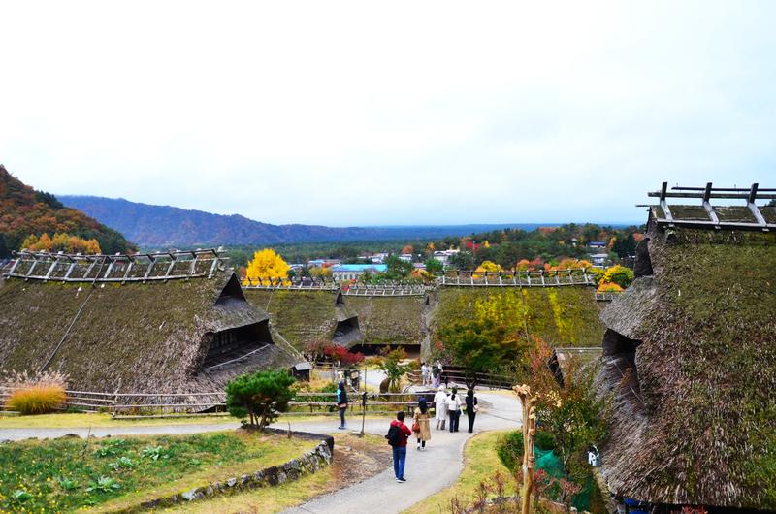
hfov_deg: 67.5
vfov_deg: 47.7
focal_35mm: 27
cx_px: 388
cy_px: 257
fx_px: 581
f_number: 5.6
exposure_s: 1/10
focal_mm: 18
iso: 320
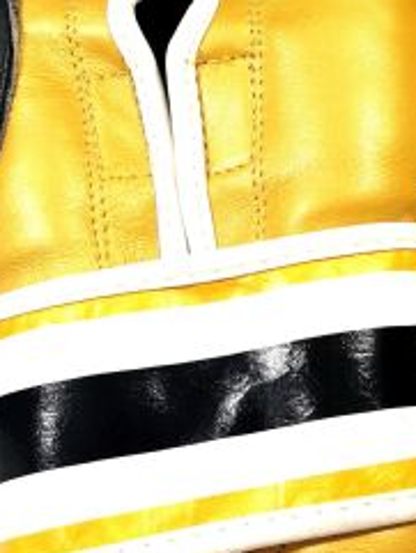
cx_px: 432
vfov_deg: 22.3
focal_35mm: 86
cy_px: 67
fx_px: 1377
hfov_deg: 16.8
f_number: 1.6
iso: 50
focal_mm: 5.56
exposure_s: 1/100
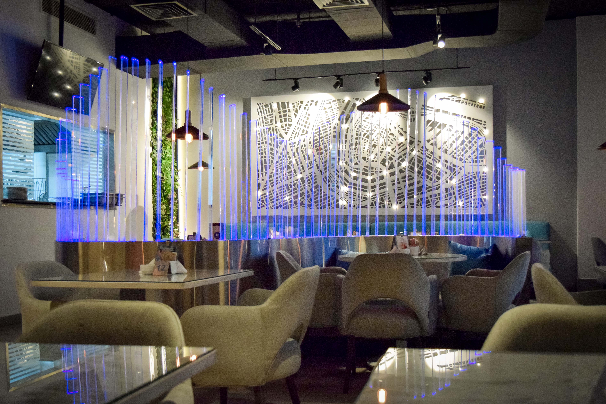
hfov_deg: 53.1
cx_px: 303
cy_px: 202
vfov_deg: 36.9
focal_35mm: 36
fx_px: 606
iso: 3200
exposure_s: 1/250
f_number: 4
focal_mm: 24
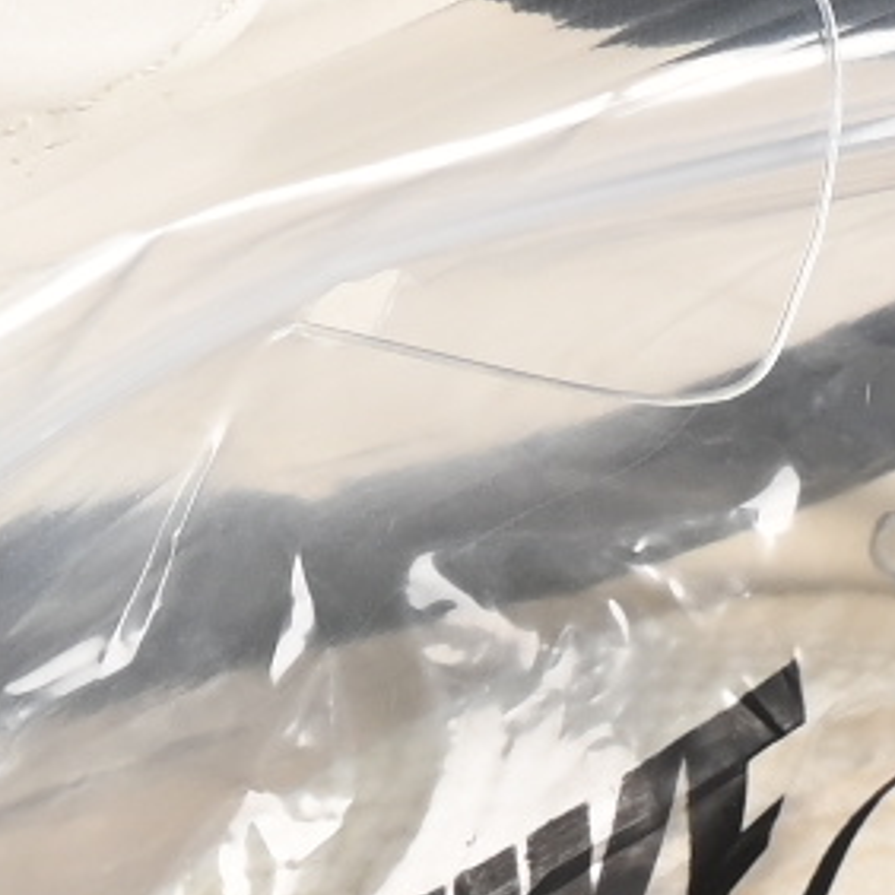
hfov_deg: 2.8
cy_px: -949
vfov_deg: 2.8
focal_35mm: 630
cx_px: -1101
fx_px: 18429
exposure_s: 1/80
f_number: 7.1
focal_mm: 50
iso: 160
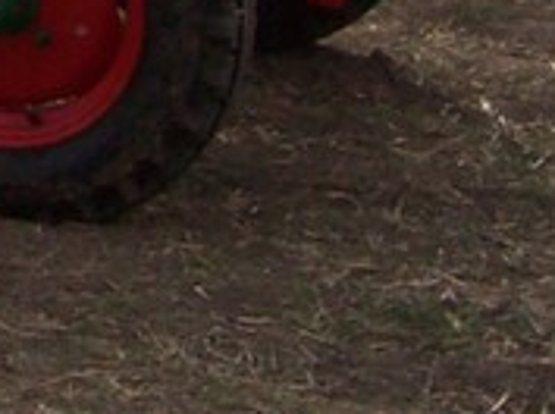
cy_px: -640
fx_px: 3696
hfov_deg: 7.7
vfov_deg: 6.1
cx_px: -972
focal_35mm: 231
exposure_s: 1/788
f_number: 5.1
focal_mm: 5.6
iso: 80
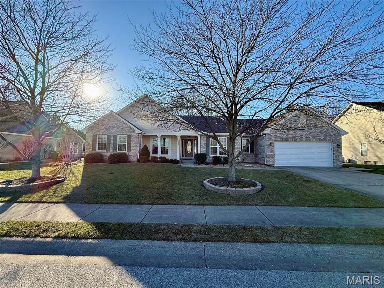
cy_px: 144
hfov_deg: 102.1
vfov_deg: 85.7
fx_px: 155
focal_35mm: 14
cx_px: 192
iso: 64
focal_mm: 2.22
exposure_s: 1/955
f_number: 2.2
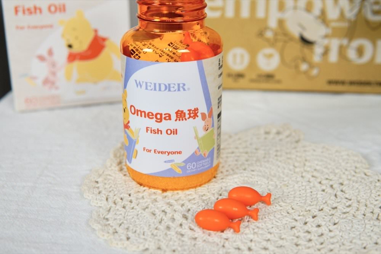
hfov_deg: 43.6
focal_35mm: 45
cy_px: 127
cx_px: 190
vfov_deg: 29.9
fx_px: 477
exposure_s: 1/60
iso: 125
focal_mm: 30
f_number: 4
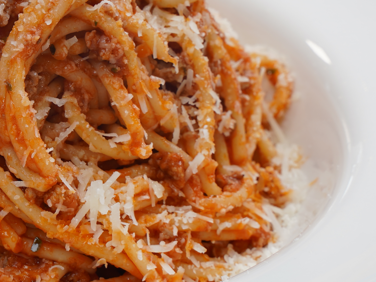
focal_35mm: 222
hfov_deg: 8.9
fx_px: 2412
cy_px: 126
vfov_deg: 6.7
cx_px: 0
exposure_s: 1/100
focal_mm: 71
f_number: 11
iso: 200
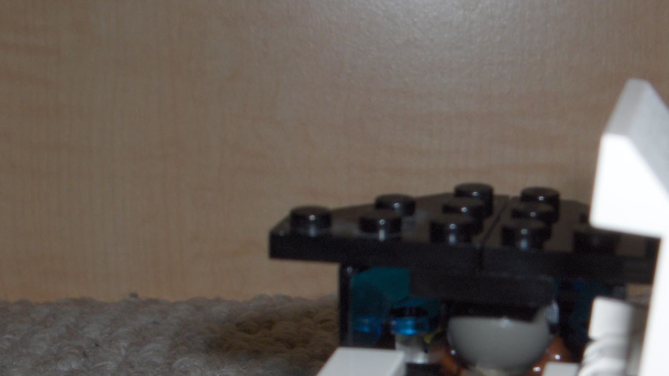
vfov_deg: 13.9
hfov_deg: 24.4
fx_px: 1526
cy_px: 358
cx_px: 529
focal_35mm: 86
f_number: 4.8
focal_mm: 8
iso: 100
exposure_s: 1/60
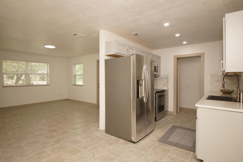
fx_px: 122
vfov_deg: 67.4
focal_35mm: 18
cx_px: 122
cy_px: 81
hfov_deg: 90.0
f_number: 4.5
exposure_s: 1/60
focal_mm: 12
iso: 250
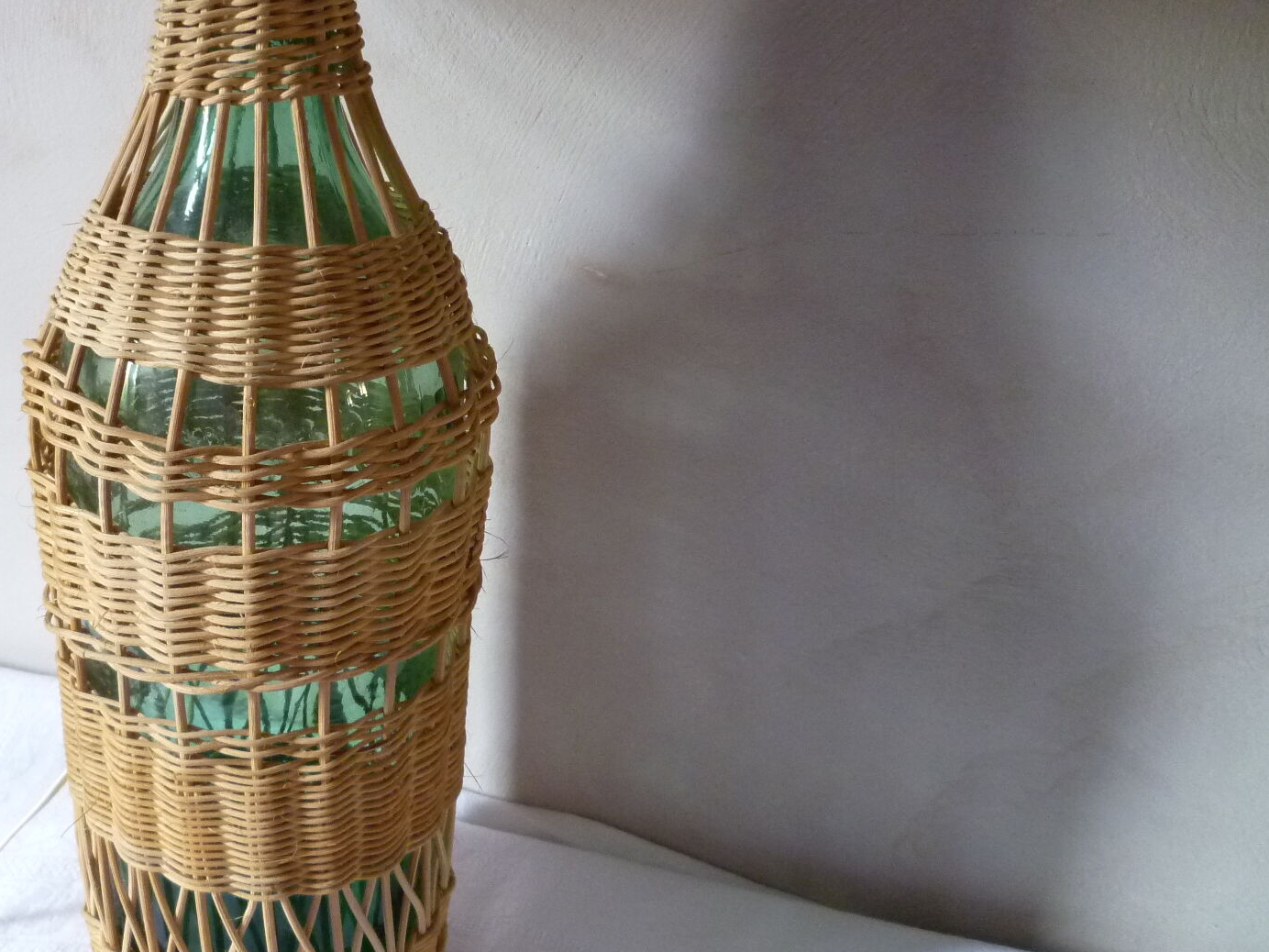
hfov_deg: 48.5
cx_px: 341
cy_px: 446
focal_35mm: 37
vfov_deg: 38.6
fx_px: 1356
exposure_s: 1/30
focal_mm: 4.5
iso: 400
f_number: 2.8
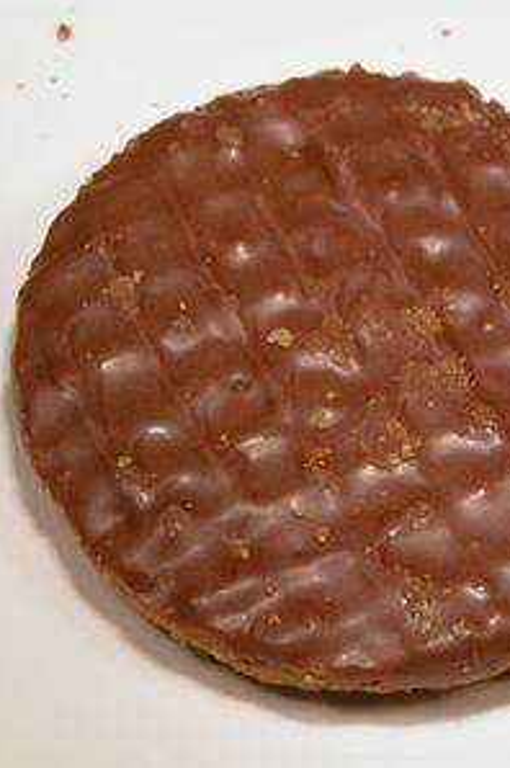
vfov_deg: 15.8
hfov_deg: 10.5
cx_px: 384
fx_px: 2769
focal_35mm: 130
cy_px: 384
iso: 100
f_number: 5.7
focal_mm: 23.7
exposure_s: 1/46.5
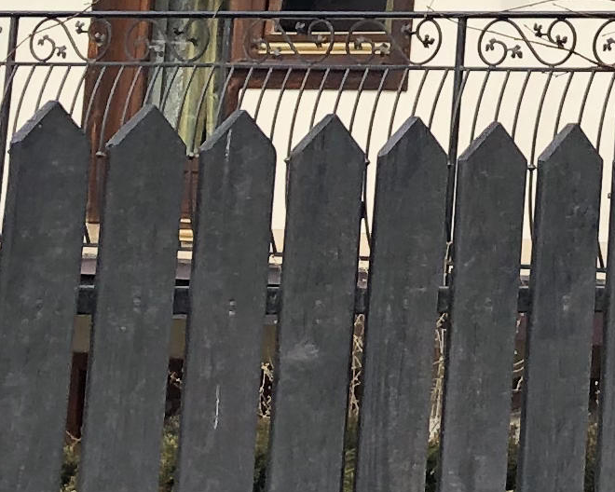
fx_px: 3040
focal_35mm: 167
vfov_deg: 8.7
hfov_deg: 11.0
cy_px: -501
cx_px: 968
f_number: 1.8
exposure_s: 1/1091
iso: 20
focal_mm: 4
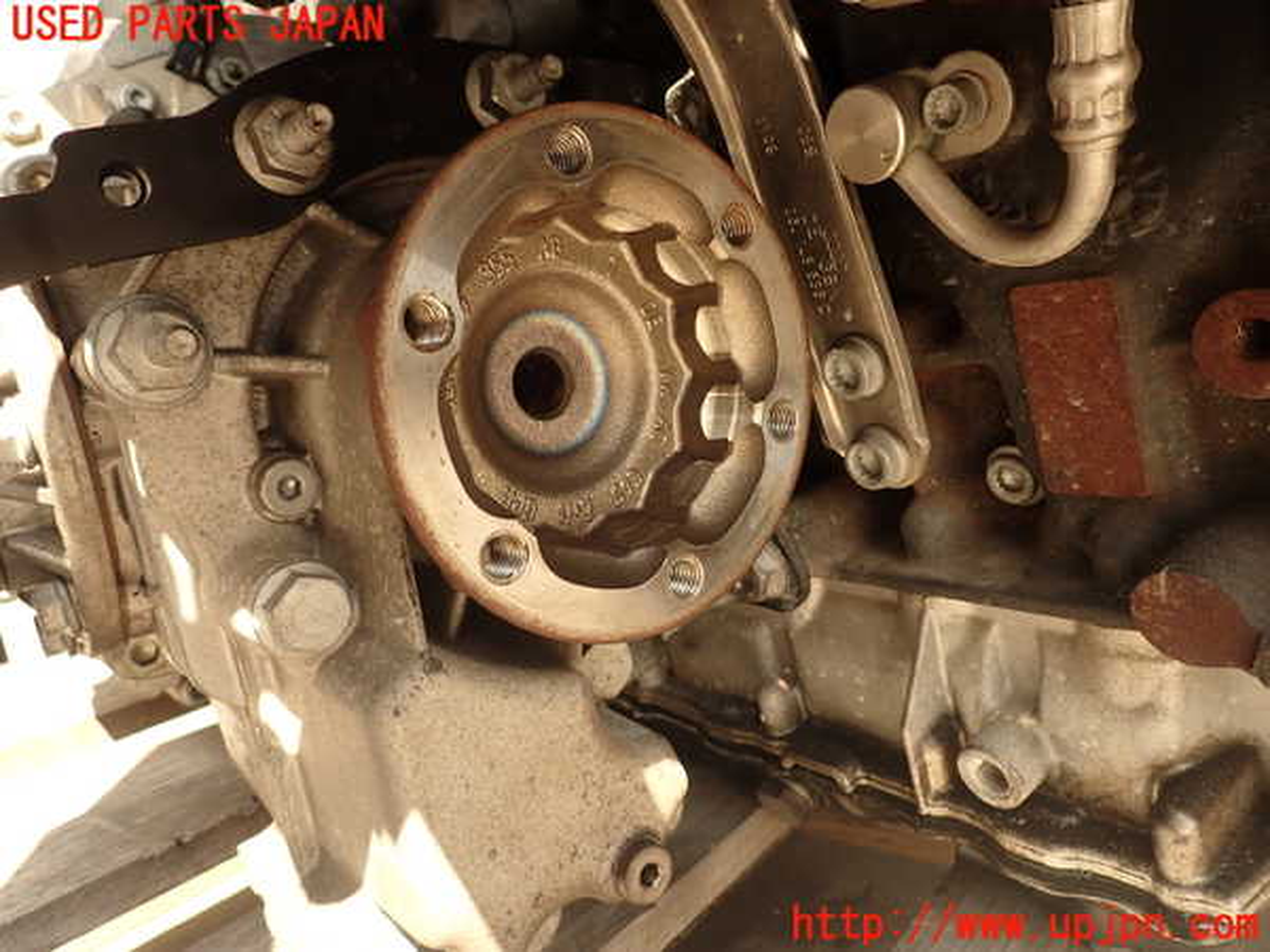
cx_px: 635
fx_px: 917
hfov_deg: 69.4
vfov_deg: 54.9
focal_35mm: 25
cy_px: 476
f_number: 2.8
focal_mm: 4.5
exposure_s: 1/125
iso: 100
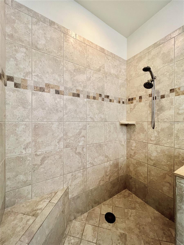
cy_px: 122
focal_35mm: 13
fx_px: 92
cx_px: 92
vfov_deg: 106.2
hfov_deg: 89.9
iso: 160
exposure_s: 1/60
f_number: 1.8
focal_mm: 1.57
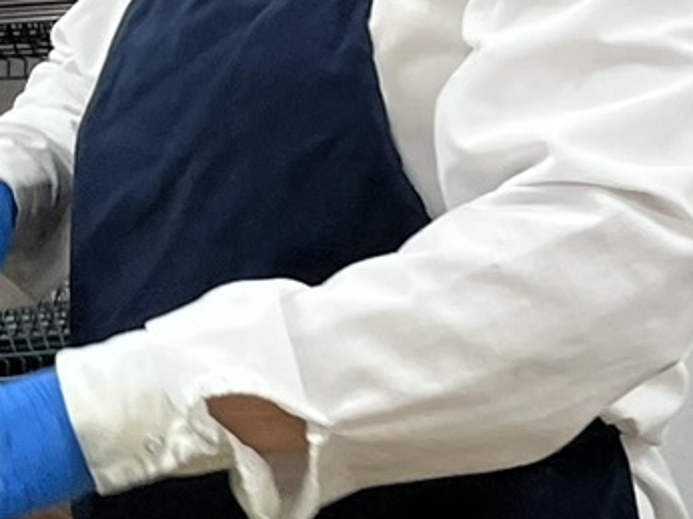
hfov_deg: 11.9
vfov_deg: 9.6
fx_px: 3081
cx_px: -527
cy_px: 196
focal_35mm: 154
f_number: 1.6
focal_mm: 5.1
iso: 80
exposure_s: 1/120
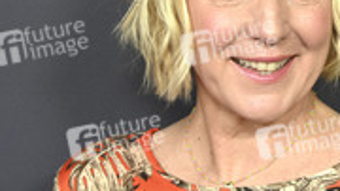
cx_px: 254
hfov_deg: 7.5
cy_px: 91
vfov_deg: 4.2
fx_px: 2604
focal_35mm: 289
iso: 500
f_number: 6.3
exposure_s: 1/160
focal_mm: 110
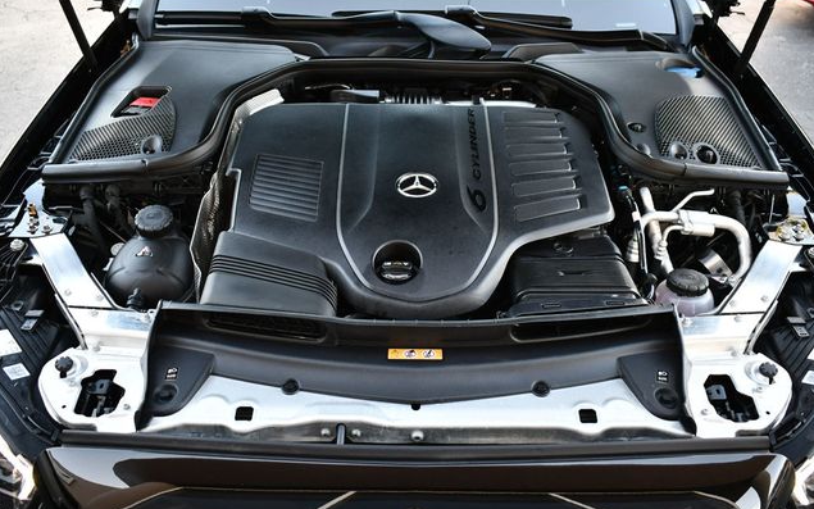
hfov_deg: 52.7
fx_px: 821
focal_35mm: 37
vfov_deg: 34.4
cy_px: 244
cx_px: 408
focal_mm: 18
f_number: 3.5
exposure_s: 1/250
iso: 560
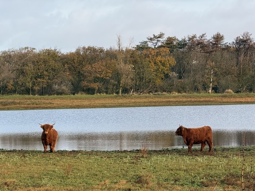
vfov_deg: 12.3
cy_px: 96
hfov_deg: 16.4
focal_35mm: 120
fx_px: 884
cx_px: 128
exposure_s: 1/490
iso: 64
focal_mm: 15.66
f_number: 2.8
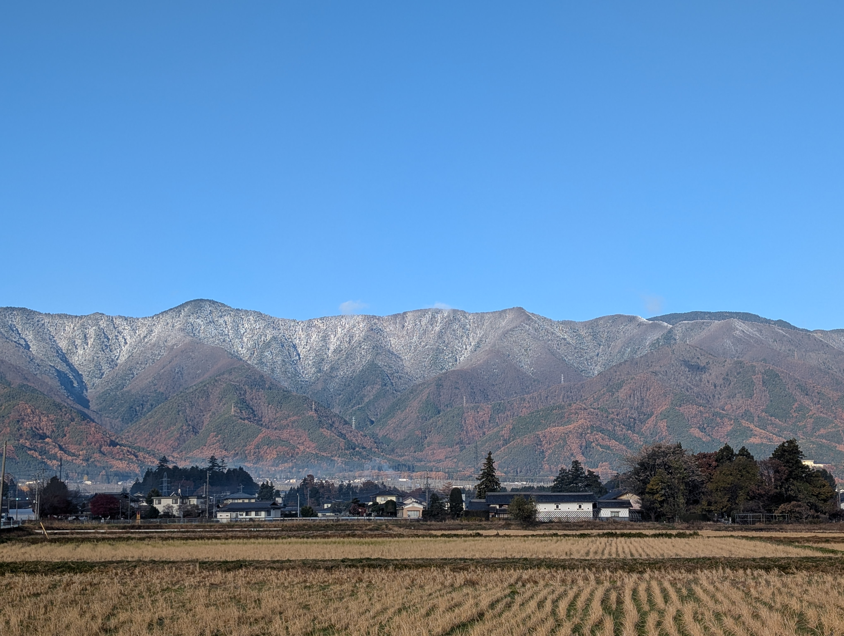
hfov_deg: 38.9
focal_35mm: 49
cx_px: 422
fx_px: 1196
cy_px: 318
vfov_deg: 29.7
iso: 23
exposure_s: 1/900
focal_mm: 6.9
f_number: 1.68
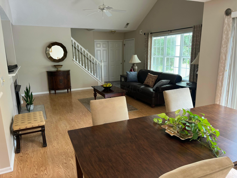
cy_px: 89
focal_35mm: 26
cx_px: 118
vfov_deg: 53.1
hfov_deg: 67.3
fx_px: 178
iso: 125
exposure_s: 1/120
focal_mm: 5.7
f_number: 1.5
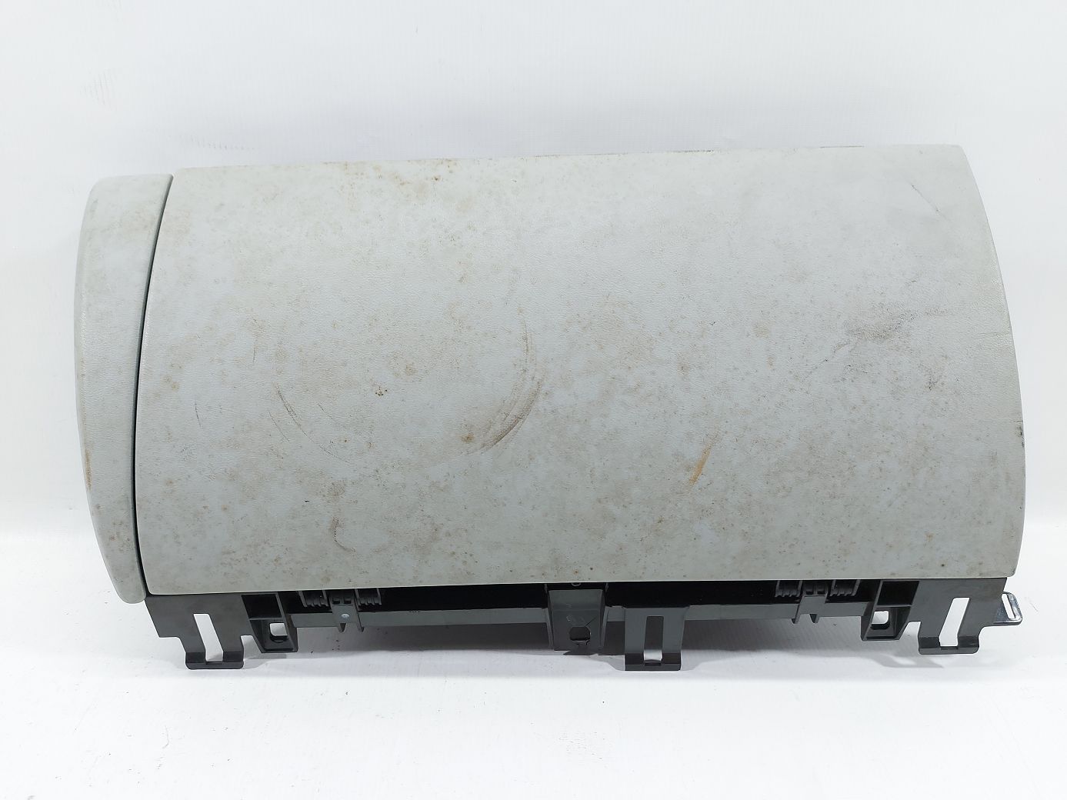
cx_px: 534
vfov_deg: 56.8
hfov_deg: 71.6
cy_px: 400
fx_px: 740
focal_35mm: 24
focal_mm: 5.23
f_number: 1.8
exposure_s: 1/50
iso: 80
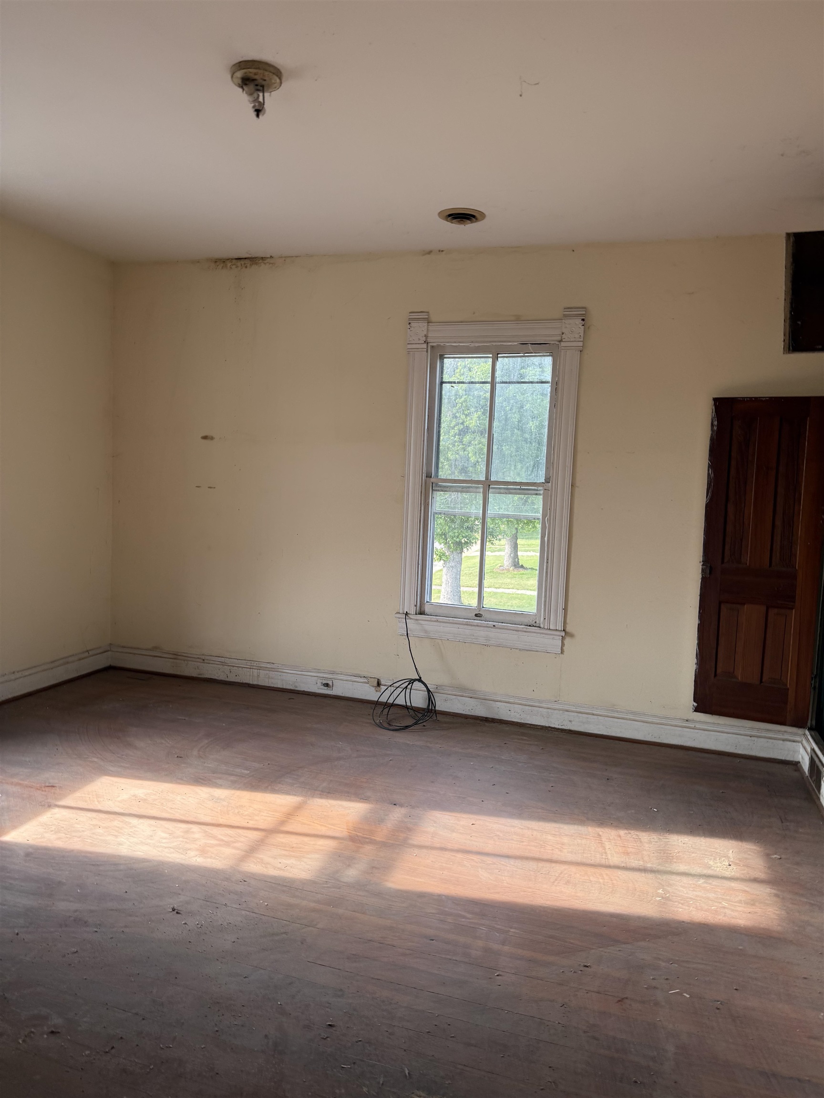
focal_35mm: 24
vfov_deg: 71.6
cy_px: 549
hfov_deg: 56.8
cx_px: 412
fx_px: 762
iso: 64
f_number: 1.78
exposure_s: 1/138
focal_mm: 6.76
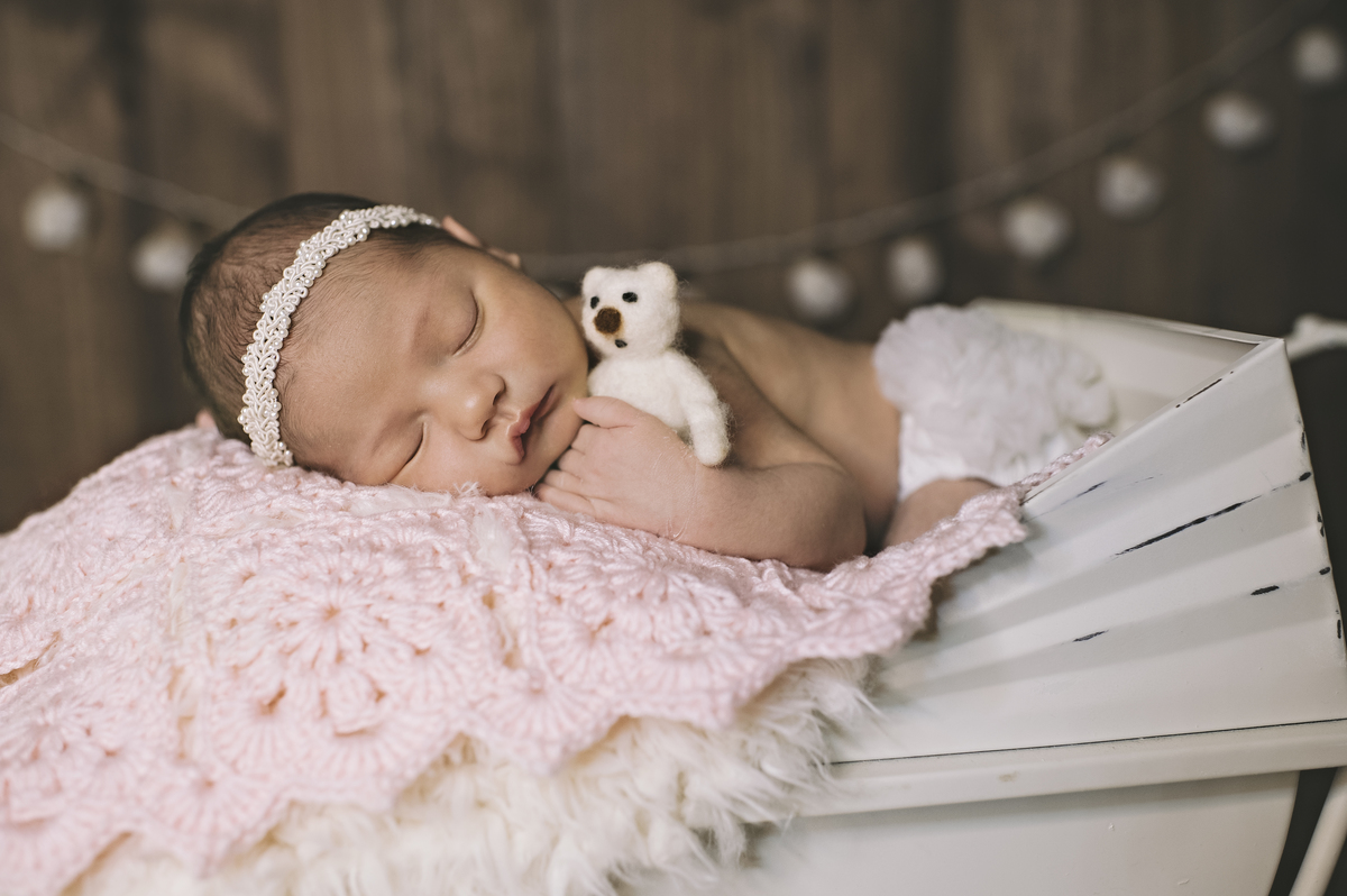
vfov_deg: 37.8
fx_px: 1308
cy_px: 448
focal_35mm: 35
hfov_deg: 54.5
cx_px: 674
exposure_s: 1/200
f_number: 2.8
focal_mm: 35
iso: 500
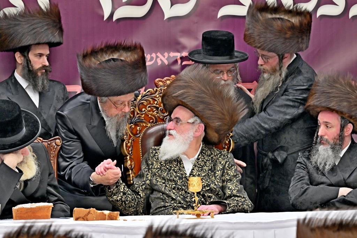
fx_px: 1784
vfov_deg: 7.6
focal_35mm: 180
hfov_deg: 11.4
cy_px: 119
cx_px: 178
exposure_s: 1/200
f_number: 4
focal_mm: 120
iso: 500
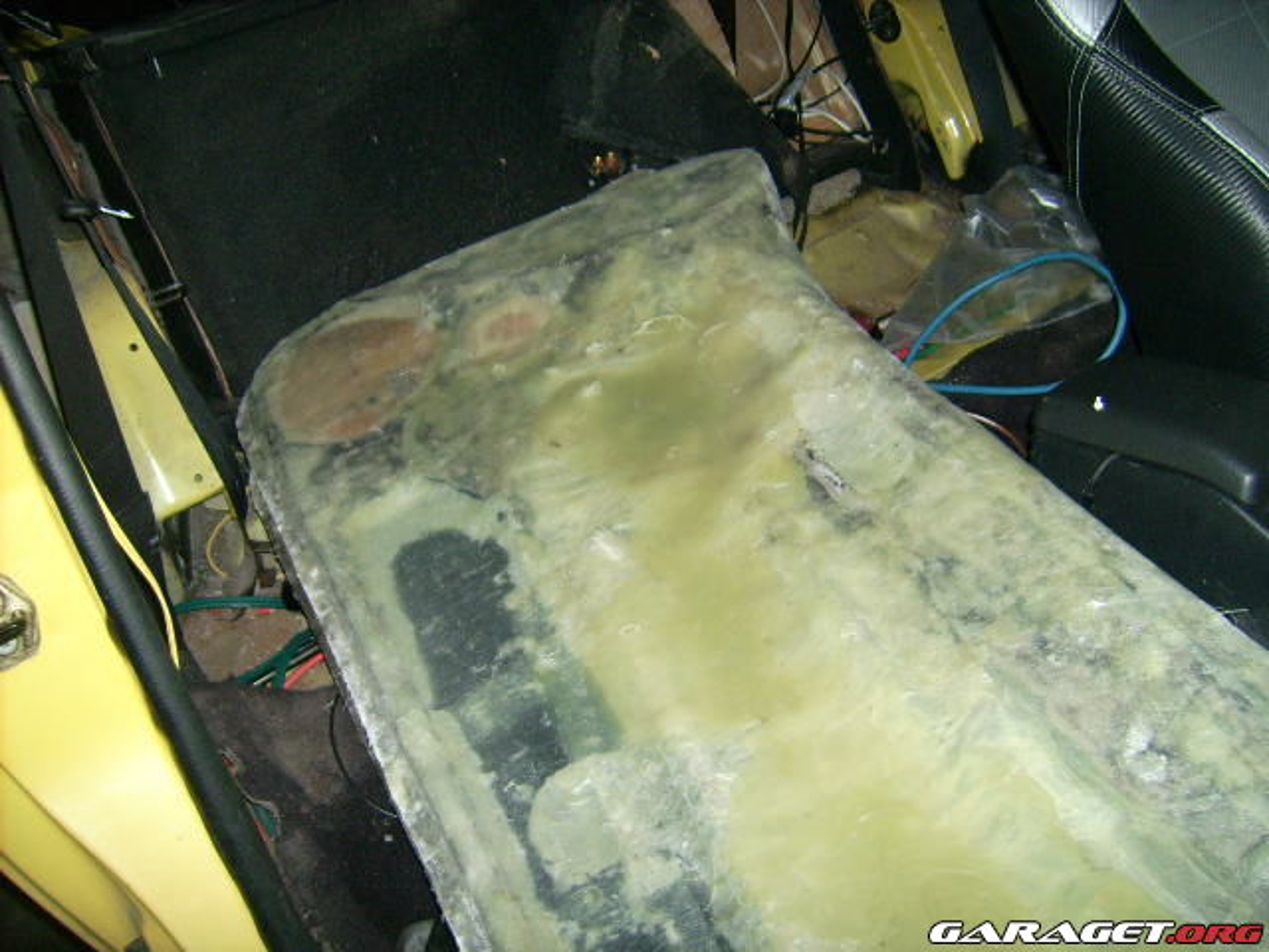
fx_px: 1283
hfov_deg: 52.6
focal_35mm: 35
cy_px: 476
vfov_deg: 40.7
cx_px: 634
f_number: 2.8
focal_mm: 5.95
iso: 100
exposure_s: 1/60
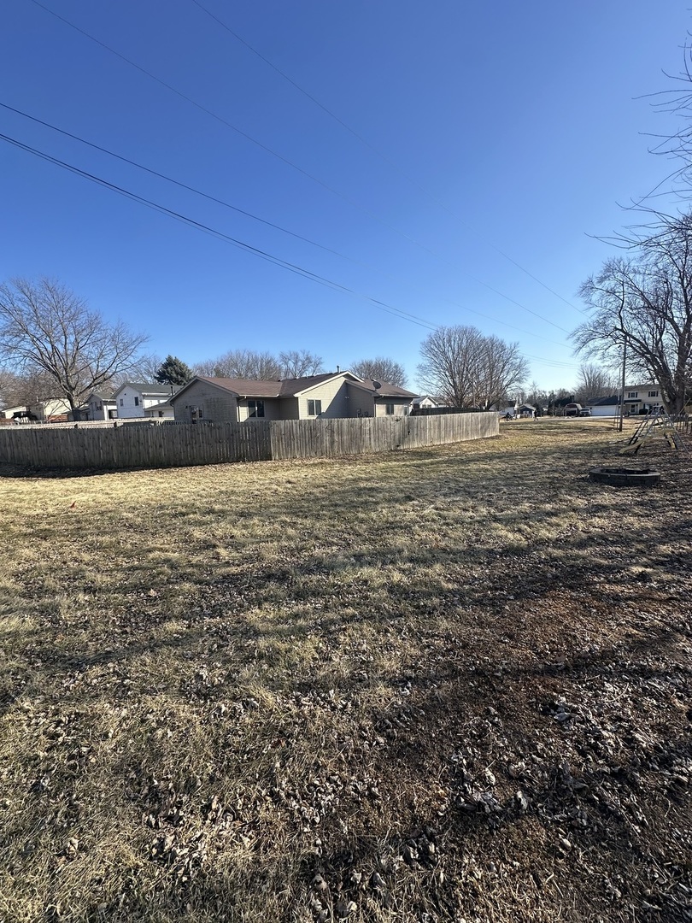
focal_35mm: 14
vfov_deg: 102.1
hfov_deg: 85.7
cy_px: 462
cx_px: 346
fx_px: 373
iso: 50
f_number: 2.2
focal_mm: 2.22
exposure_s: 1/1247
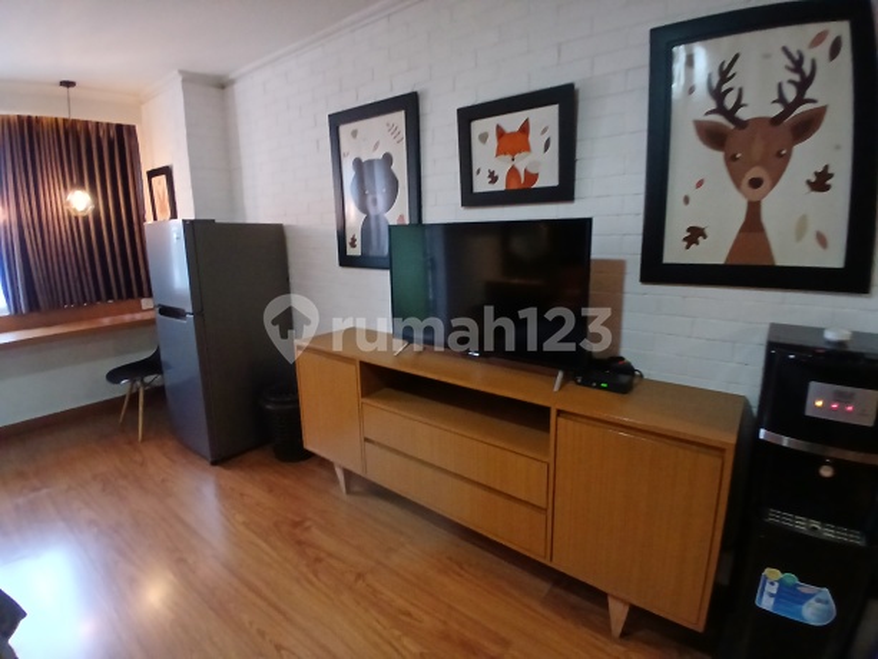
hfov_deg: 91.0
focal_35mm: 17
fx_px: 431
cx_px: 439
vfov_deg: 74.7
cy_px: 330
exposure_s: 1/20
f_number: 2.2
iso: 640
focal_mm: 1.4
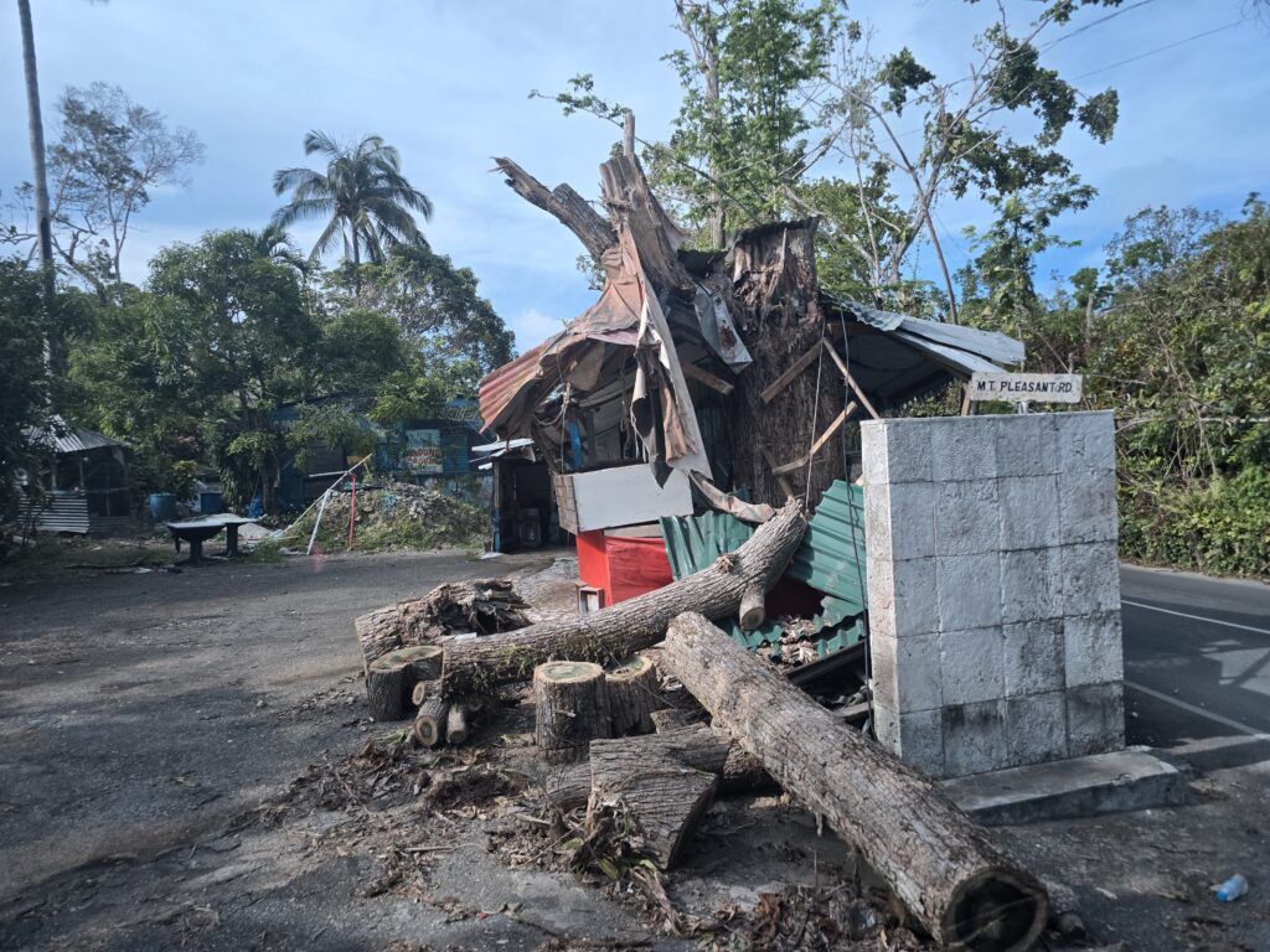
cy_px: 476
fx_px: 844
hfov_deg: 73.9
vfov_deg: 58.9
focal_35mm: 23
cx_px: 635
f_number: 1.7
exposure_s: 1/100
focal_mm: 6.3
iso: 125
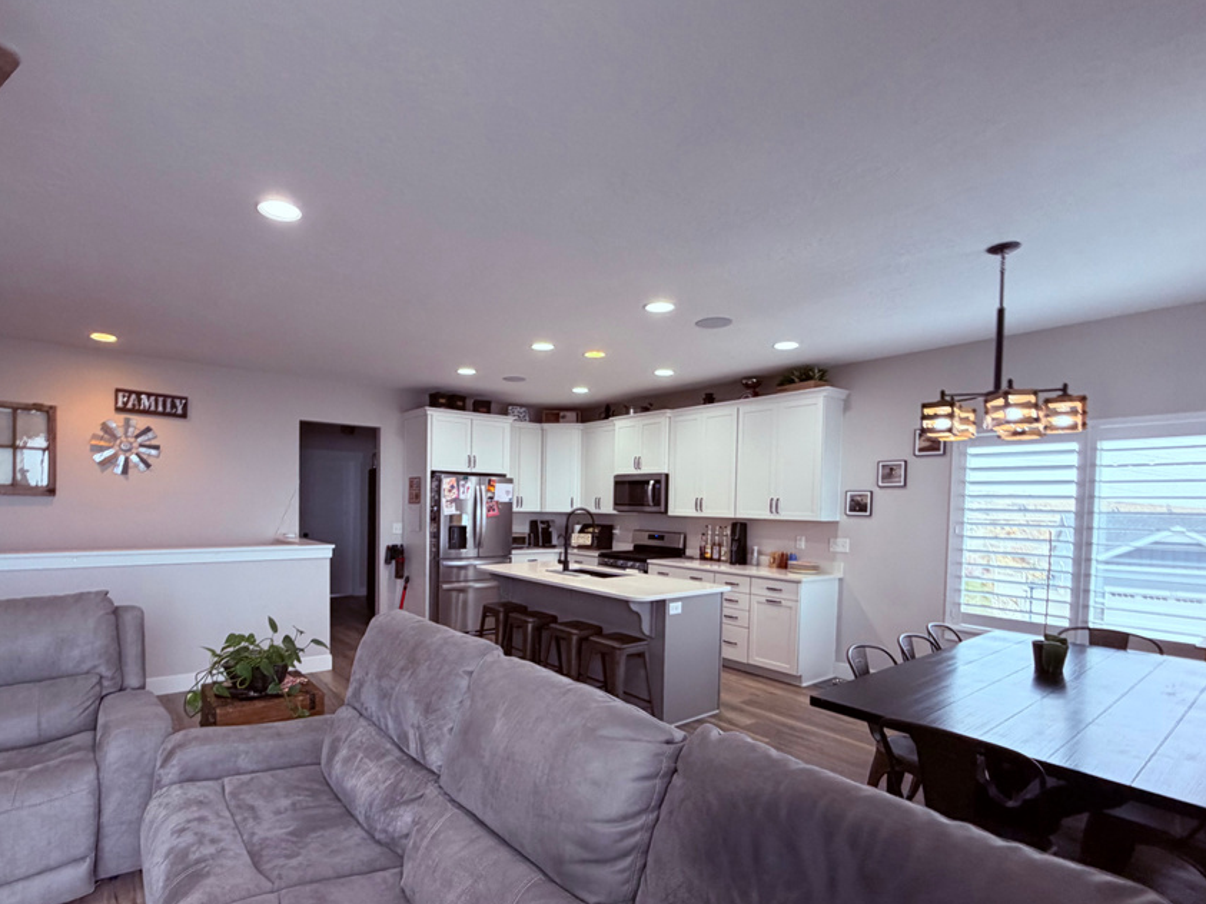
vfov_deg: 74.4
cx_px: 535
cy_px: 512
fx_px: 592
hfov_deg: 90.7
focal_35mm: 17
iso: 200
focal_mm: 2.22
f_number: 2.2
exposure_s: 1/60
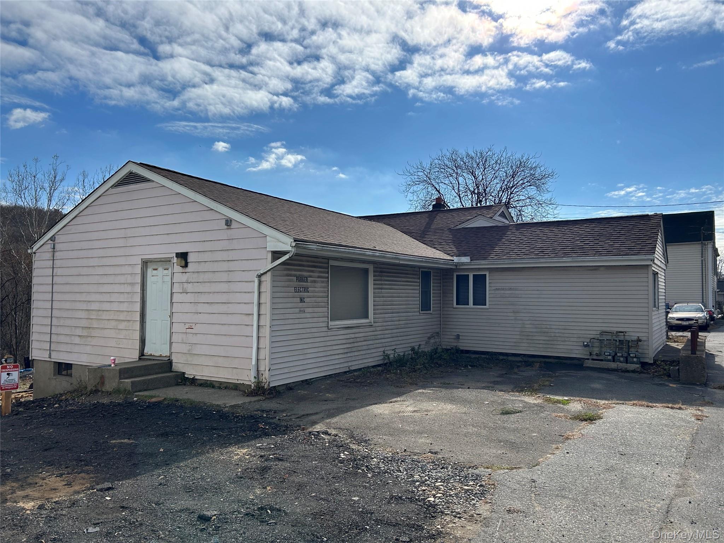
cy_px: 272
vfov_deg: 53.1
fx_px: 544
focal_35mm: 26
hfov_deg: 67.3
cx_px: 362
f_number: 1.5
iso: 50
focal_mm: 5.7
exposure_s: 1/9434
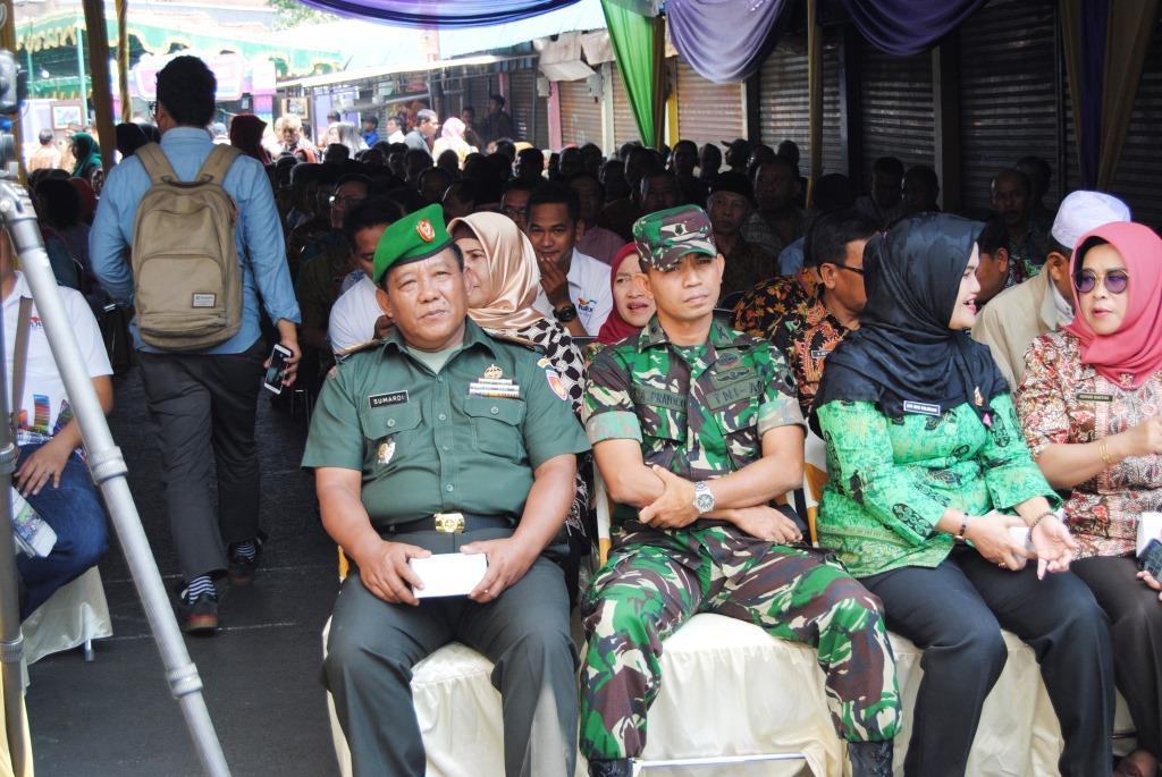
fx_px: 2181
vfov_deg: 20.2
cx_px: 581
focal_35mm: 68
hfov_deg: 29.8
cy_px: 388
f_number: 5.6
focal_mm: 45
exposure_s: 1/125
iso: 200
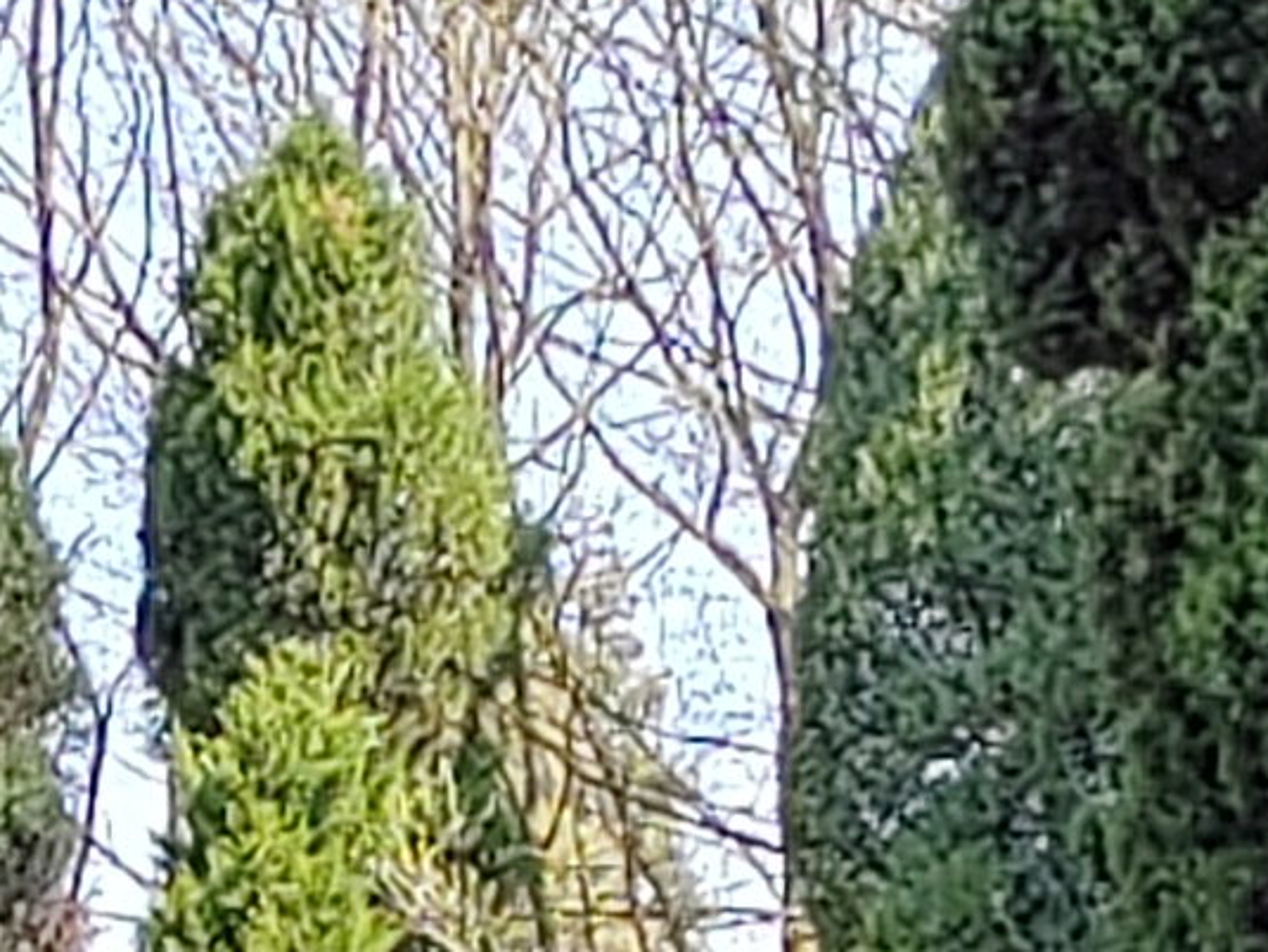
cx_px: -213
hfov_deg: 6.0
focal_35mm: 329
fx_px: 12060
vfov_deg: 4.3
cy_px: 3263
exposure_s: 1/498
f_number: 1.9
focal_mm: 5.52
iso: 100
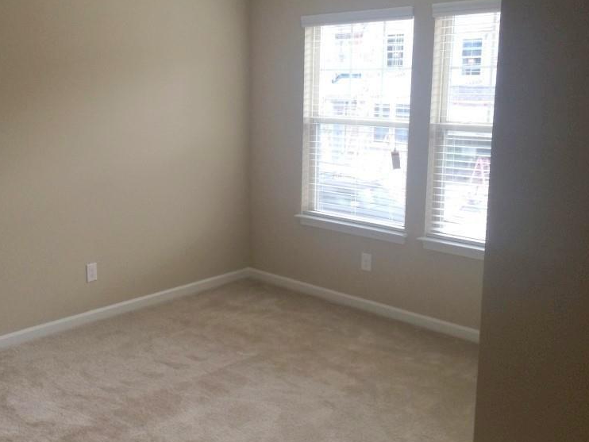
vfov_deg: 35.9
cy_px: 198
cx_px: 186
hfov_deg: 45.9
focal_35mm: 40
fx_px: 681
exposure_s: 1/30
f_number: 2.2
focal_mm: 4.15
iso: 100
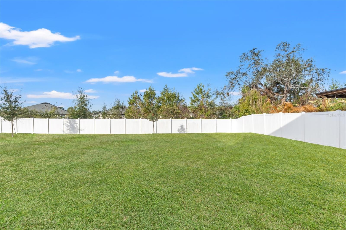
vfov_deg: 77.3
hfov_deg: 100.4
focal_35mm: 15
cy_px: 115
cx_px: 173
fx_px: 144
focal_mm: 10
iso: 400
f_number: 8
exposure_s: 1/320
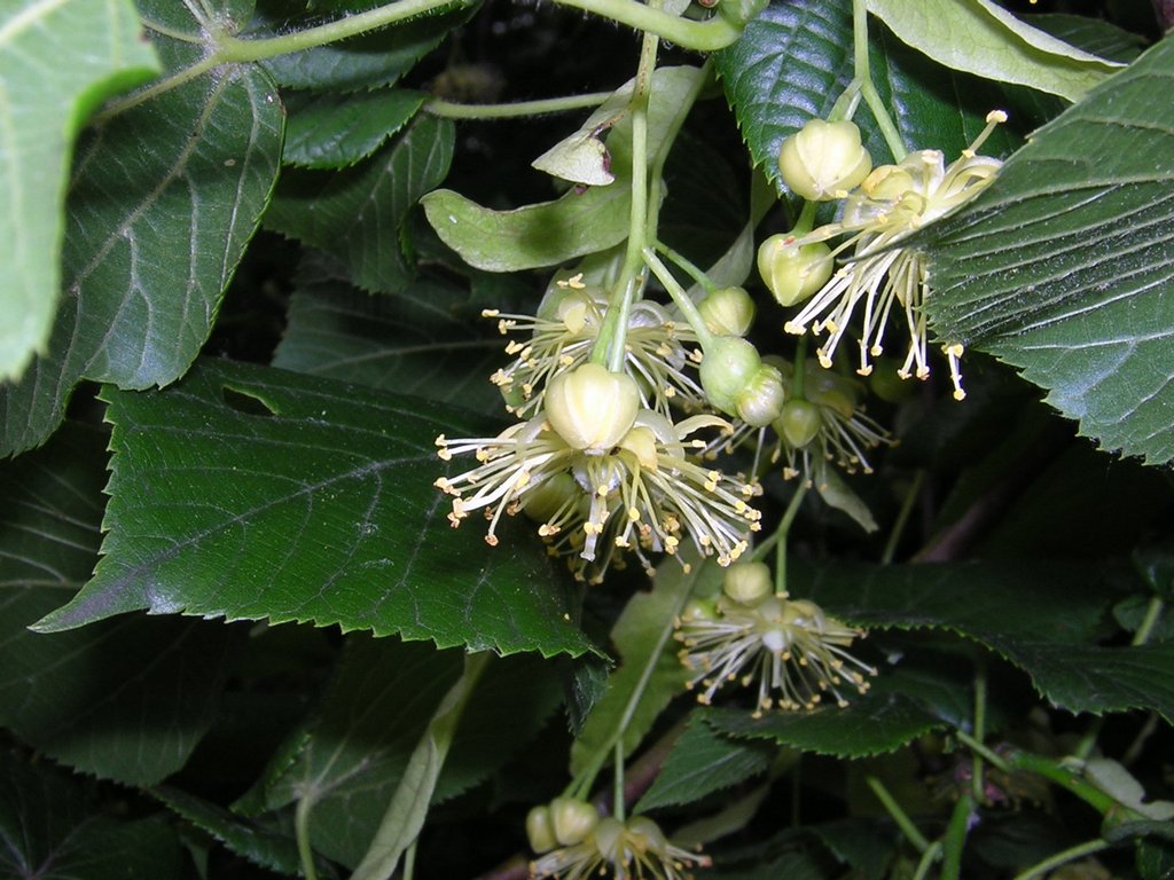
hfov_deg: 31.2
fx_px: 2103
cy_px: 440
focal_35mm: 62
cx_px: 587
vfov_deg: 23.7
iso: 100
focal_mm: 8.1
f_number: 6.8
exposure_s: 1/60.1
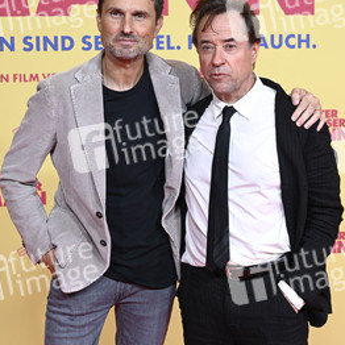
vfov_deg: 24.6
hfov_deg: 24.7
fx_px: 789
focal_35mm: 70
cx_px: 174
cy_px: 208
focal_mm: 54
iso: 500
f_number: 6.3
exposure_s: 1/160
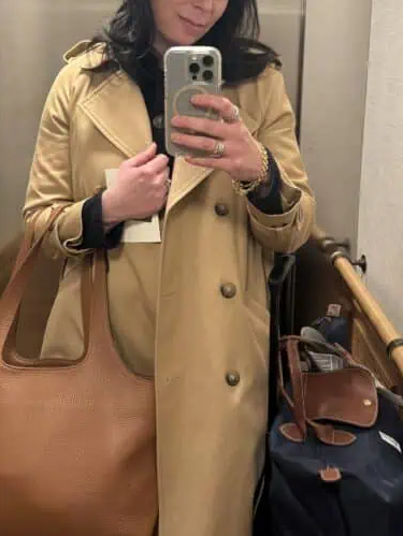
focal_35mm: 43
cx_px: 162
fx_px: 667
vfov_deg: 43.1
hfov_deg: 33.5
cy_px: 170
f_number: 1.78
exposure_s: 1/50
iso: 320
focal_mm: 6.76
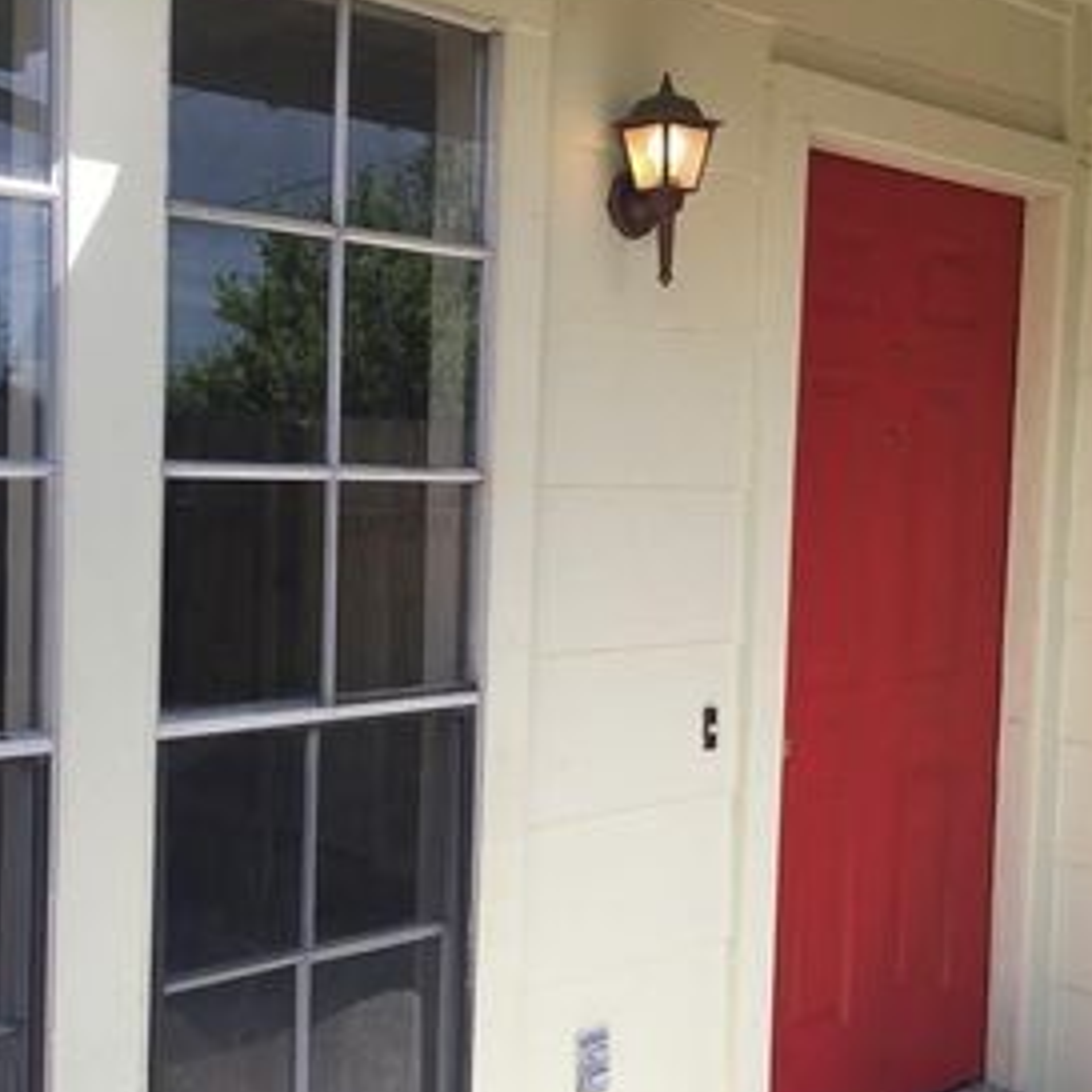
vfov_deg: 36.1
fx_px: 1677
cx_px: 632
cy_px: 562
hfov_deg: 36.0
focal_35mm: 47
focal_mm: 4.15
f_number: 2.2
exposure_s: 1/569
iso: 25
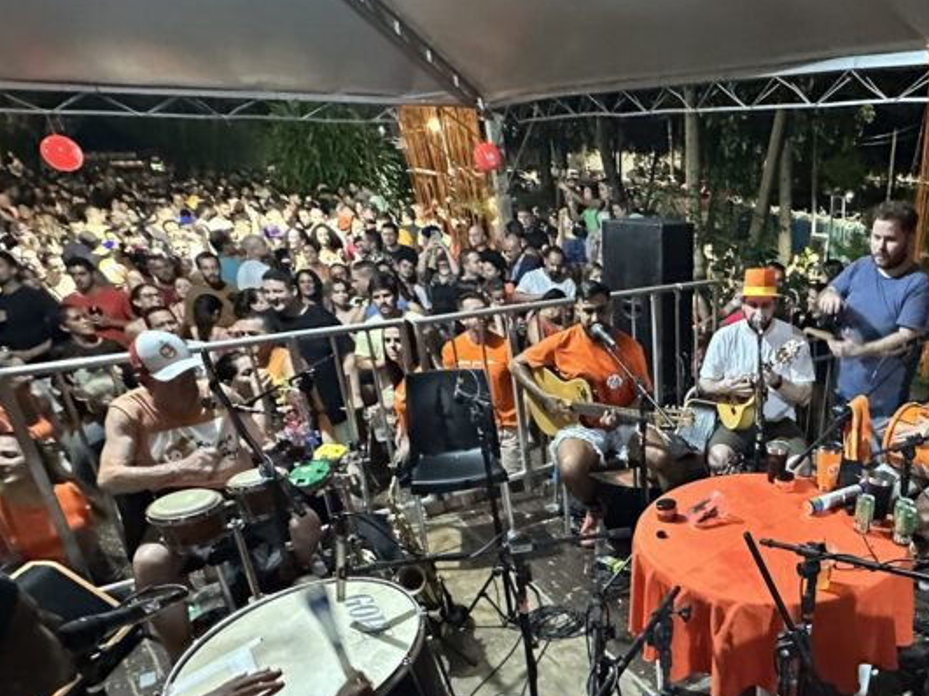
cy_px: 497
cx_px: 714
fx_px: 724
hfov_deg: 61.1
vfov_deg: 49.8
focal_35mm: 27
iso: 1250
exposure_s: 1/40
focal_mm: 2.22
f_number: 2.2
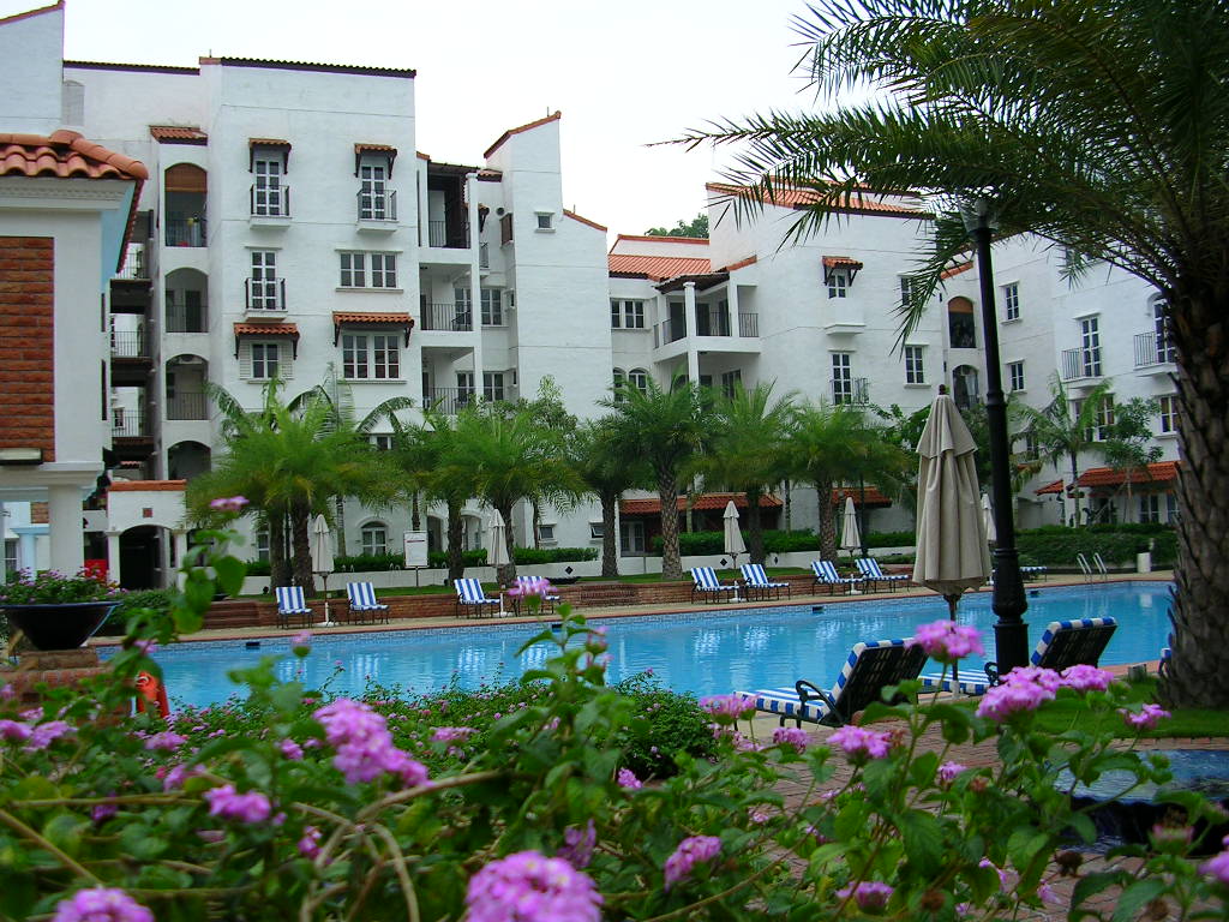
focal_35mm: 38
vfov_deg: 37.7
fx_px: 1349
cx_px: 614
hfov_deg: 49.0
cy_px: 461
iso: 50
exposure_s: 1/73.6
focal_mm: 5.8
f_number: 2.8
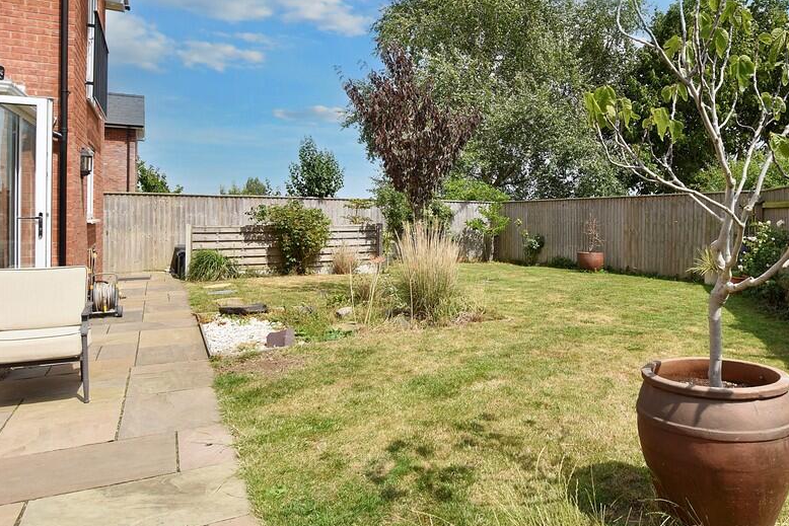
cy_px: 214
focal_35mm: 26
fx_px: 562
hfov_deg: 68.5
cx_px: 515
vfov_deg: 49.9
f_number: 8
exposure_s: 1/250
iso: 100
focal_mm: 13
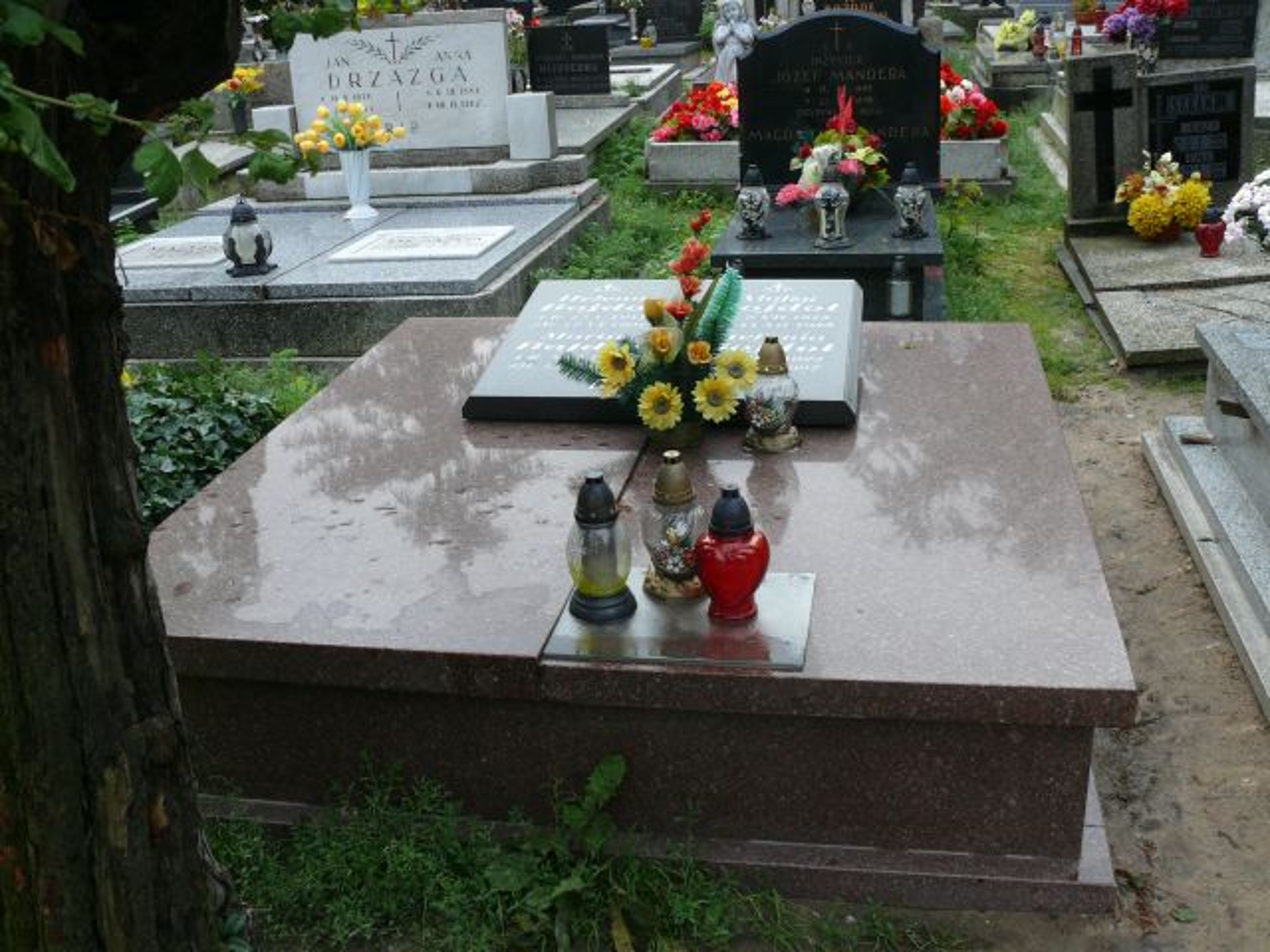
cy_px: 476
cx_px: 635
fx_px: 1284
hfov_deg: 52.6
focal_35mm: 35
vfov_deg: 40.7
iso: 100
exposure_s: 1/125
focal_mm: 7.4
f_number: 4
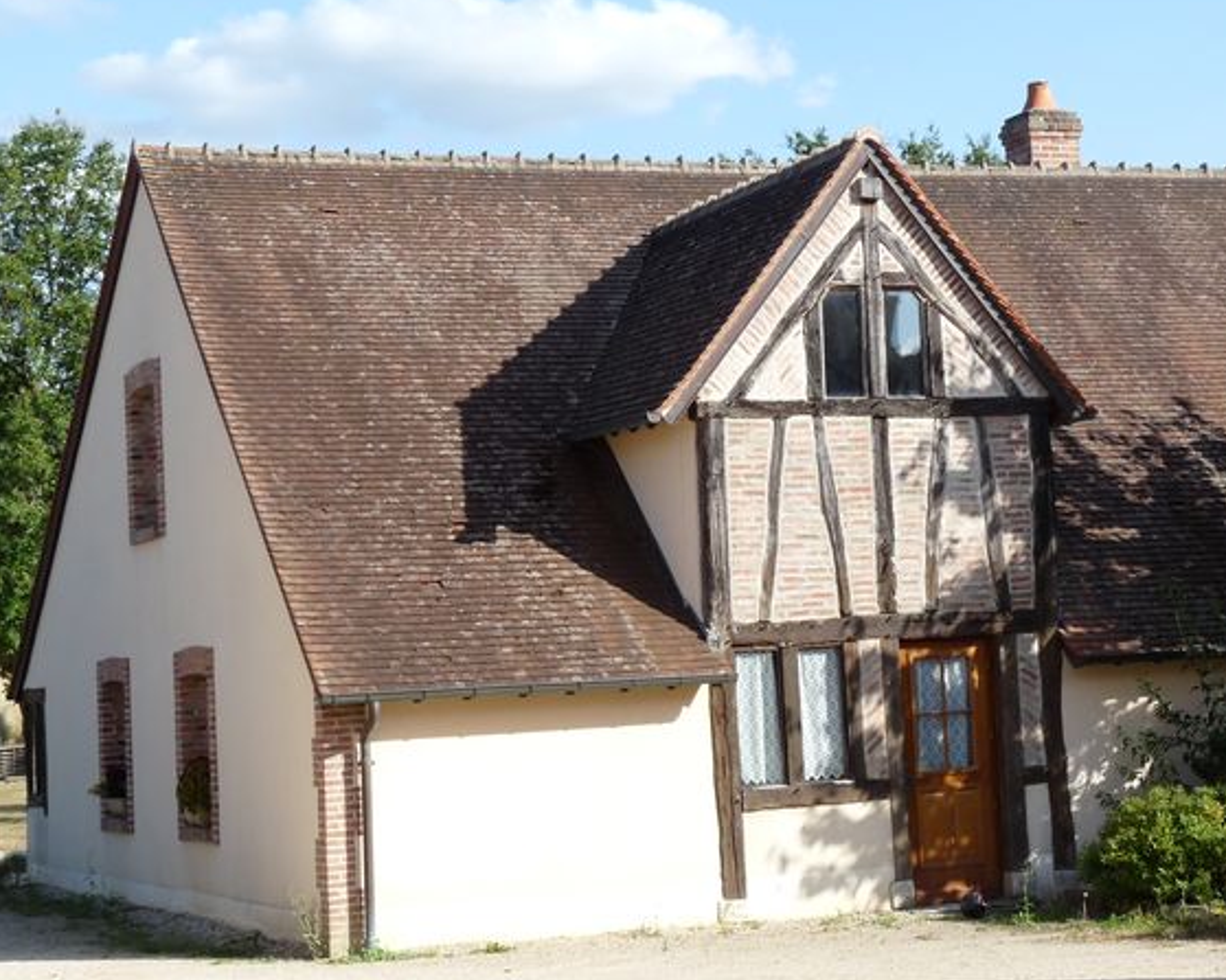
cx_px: 838
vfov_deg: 17.5
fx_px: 3193
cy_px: 449
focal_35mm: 88
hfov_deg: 21.6
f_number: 5.6
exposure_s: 1/200
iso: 100
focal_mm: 11.1
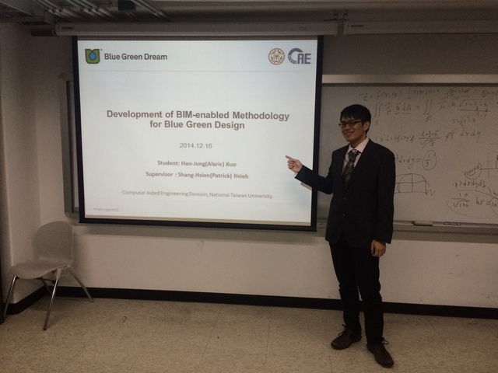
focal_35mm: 29
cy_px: 186
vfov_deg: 48.2
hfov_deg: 61.7
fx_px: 417
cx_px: 249
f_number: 2.2
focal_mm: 4.15
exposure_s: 1/30
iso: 50
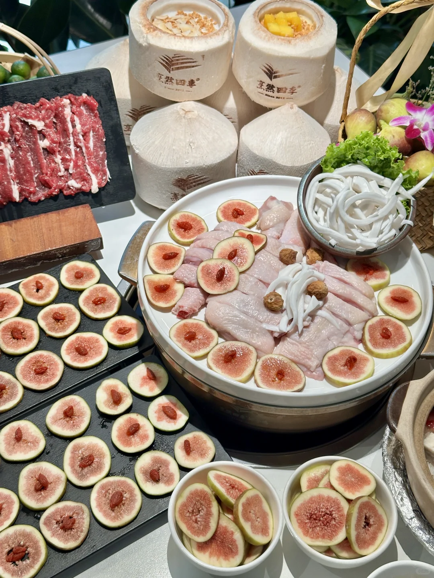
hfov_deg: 30.3
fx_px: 802
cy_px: 289
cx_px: 217
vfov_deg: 39.7
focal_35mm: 48
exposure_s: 1/100
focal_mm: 6.86
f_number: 1.78
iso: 80
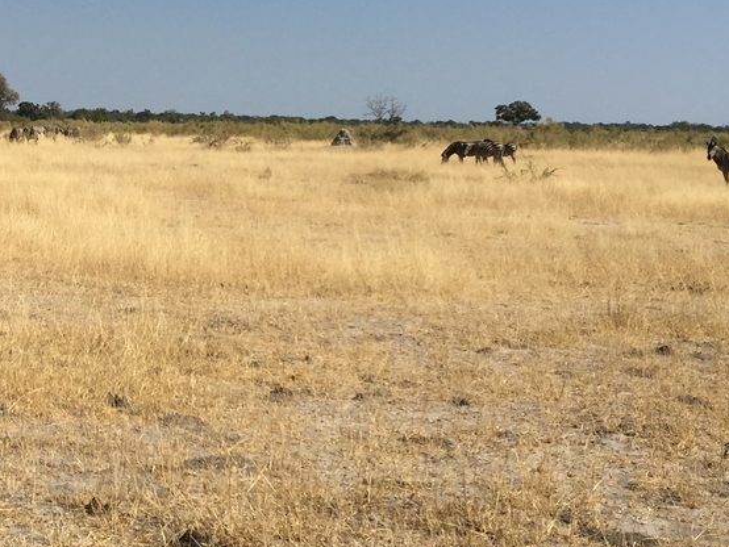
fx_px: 1412
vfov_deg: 21.8
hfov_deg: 28.1
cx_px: 103
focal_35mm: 67
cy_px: 164
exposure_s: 1/3597
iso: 32
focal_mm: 4.15
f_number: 2.2
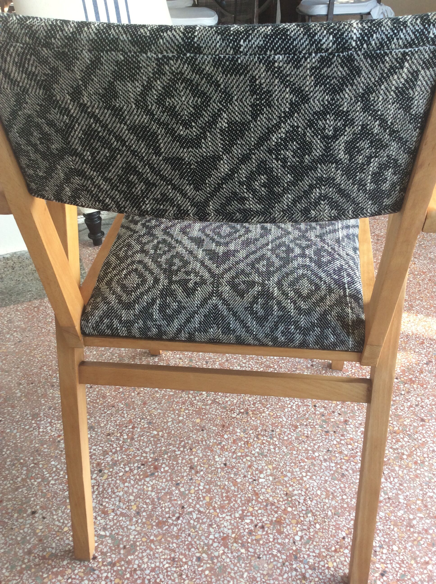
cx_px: 218
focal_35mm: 32
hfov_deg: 44.1
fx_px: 539
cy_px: 292
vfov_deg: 56.9
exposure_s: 1/33
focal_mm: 3.3
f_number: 2.4
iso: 32
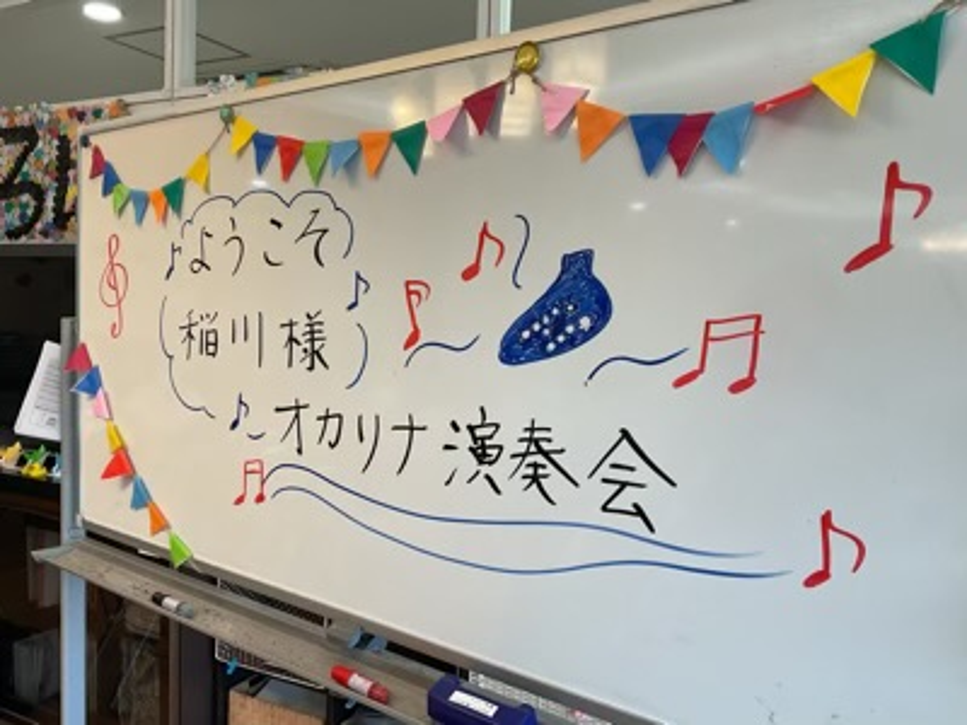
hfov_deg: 61.7
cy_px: 362
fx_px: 810
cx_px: 484
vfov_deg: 48.2
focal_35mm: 29
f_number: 1.8
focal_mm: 3
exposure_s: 1/100
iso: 50
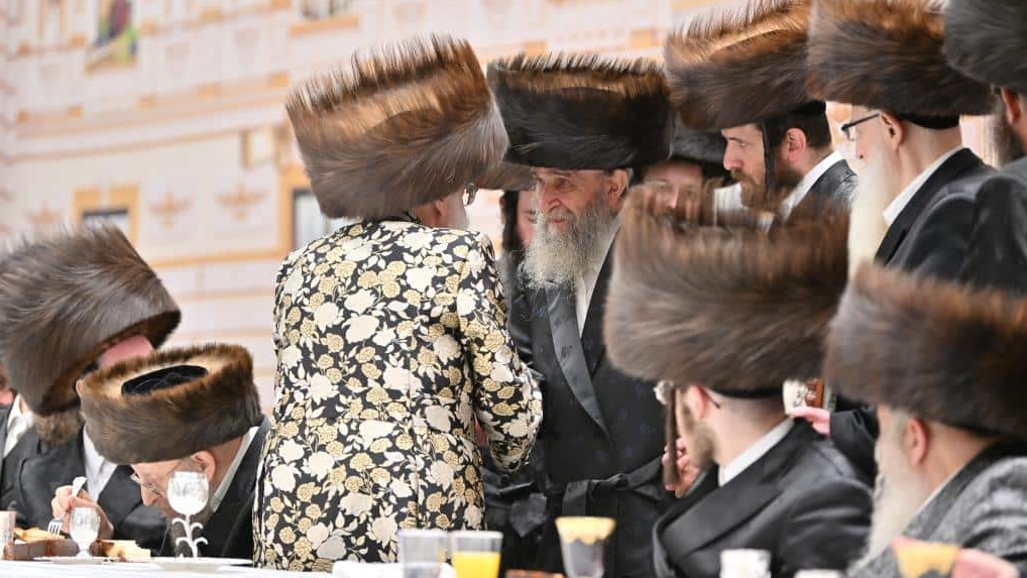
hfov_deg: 13.6
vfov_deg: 7.7
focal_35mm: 158
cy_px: 246
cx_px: 512
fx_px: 4303
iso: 500
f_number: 2.8
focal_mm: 150
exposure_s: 1/320
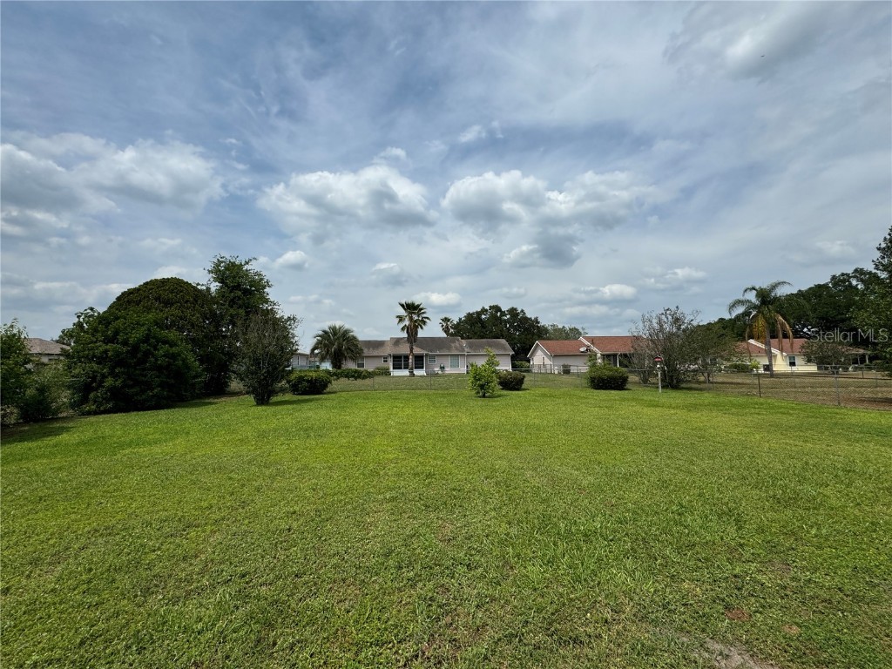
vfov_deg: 85.7
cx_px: 446
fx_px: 361
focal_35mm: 14
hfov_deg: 102.1
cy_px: 334
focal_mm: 2.22
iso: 50
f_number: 2.2
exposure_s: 1/3906
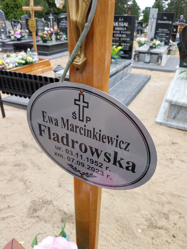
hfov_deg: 53.1
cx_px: 94
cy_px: 124
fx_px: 187
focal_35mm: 26
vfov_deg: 67.3
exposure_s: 1/156
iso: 25
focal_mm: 4
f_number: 1.8
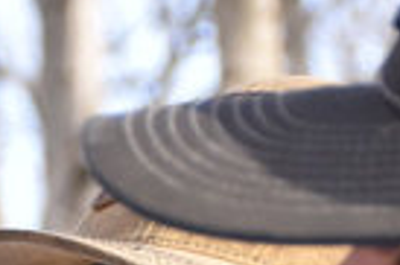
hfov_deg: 3.8
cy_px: 727
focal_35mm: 539
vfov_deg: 2.5
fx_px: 5982
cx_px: -225
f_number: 4.5
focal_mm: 48
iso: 320
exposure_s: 1/640
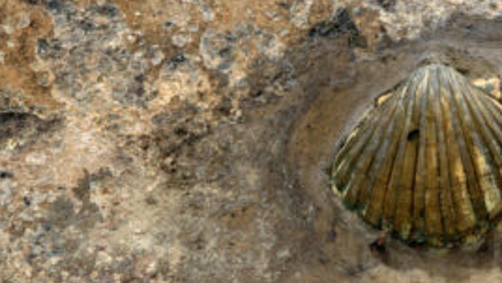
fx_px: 2663
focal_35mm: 200
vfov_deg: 6.1
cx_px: 567
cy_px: 326
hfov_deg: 10.6
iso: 100
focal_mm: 50
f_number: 10
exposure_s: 1/200
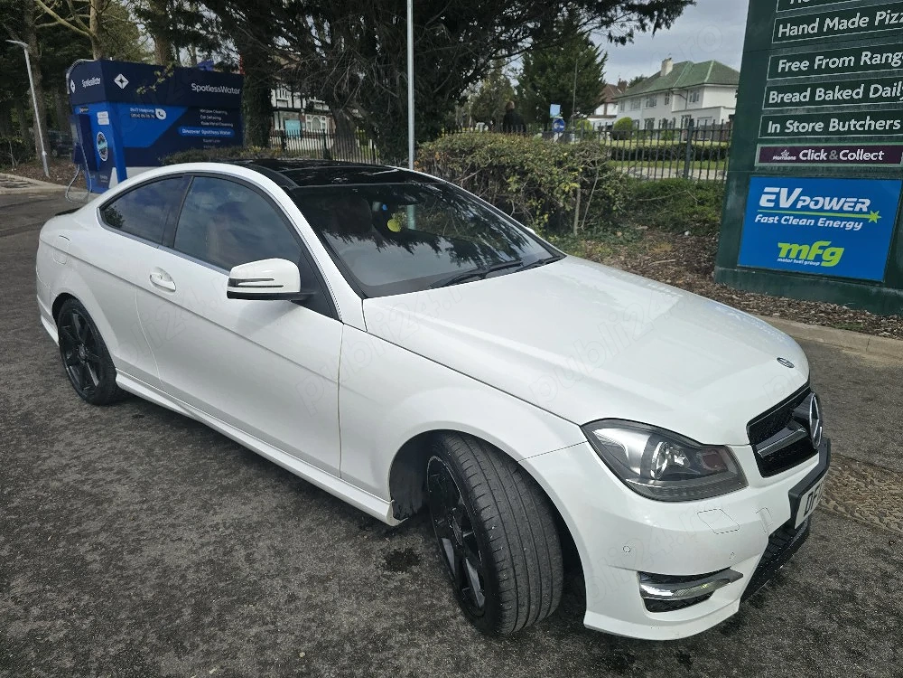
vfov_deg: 58.9
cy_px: 339
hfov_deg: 73.9
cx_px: 452
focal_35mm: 23
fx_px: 600
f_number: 1.7
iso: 12
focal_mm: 6.3
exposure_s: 1/1000
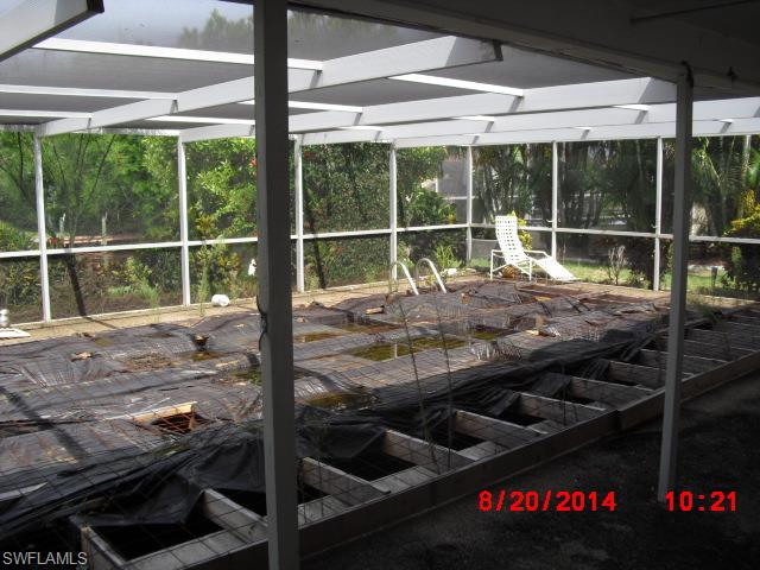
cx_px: 380
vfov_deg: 39.7
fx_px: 790
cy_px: 285
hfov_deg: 51.4
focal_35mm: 36
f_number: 3.1
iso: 100
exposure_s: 1/400
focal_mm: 6.3
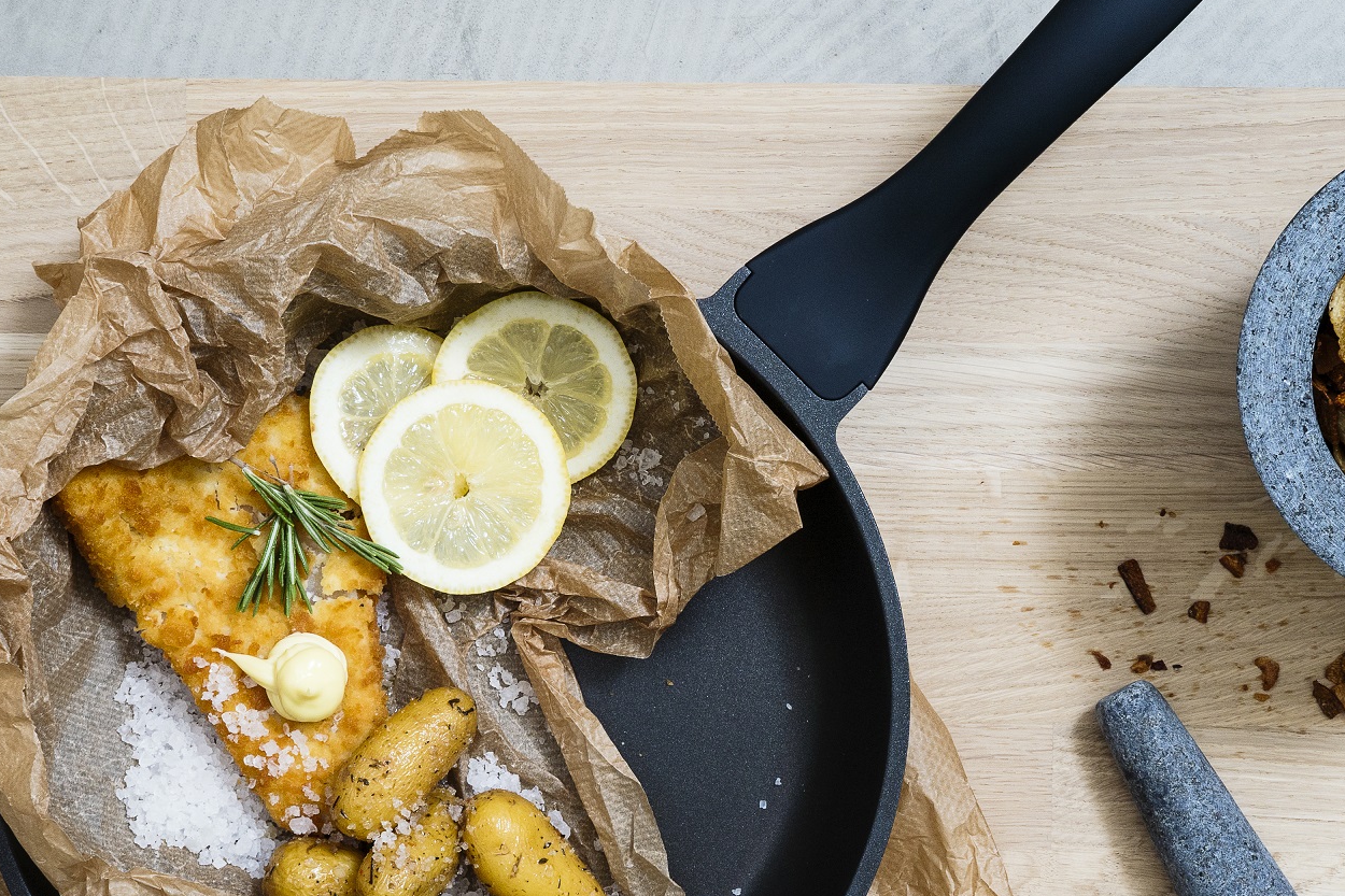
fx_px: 3586
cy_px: 662
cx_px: 703
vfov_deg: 14.2
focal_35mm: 96
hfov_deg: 21.2
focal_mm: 50
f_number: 9
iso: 400
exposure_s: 1/125
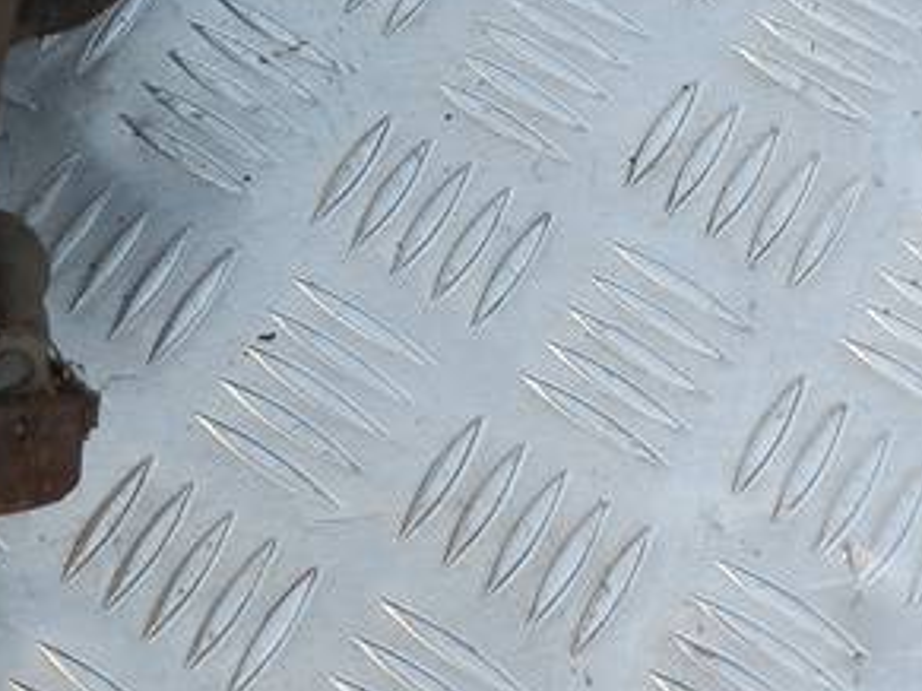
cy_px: -41
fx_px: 2343
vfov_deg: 16.3
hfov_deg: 19.8
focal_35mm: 88
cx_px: -396
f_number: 1.8
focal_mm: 4.6
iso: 25
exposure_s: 1/149
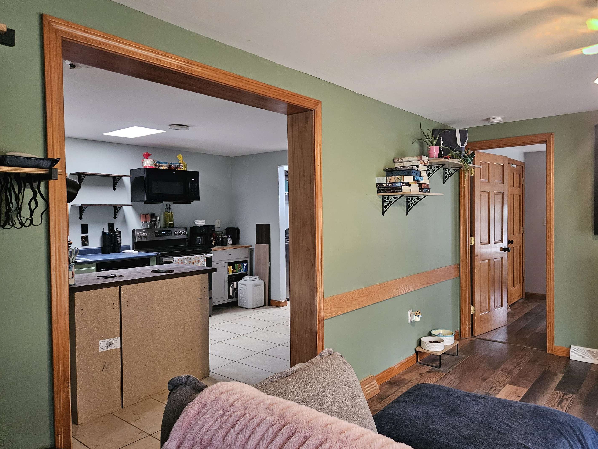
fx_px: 432
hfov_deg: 69.3
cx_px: 320
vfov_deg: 54.9
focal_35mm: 25
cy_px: 223
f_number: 1.8
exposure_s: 1/60
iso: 500
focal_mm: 5.4
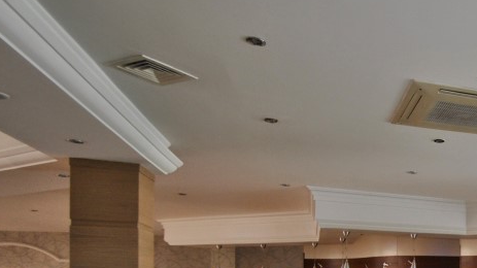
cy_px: 299
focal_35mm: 39
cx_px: 515
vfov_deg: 27.6
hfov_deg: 41.9
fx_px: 493
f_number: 3.5
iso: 200
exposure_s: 1/80
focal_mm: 10
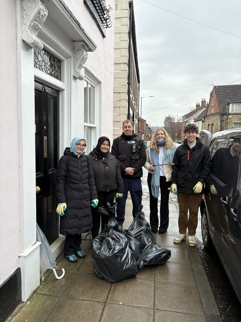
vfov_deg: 67.3
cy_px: 161
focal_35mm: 26
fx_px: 241
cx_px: 120
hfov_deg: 53.1
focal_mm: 5.96
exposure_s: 1/122
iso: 100
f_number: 1.6
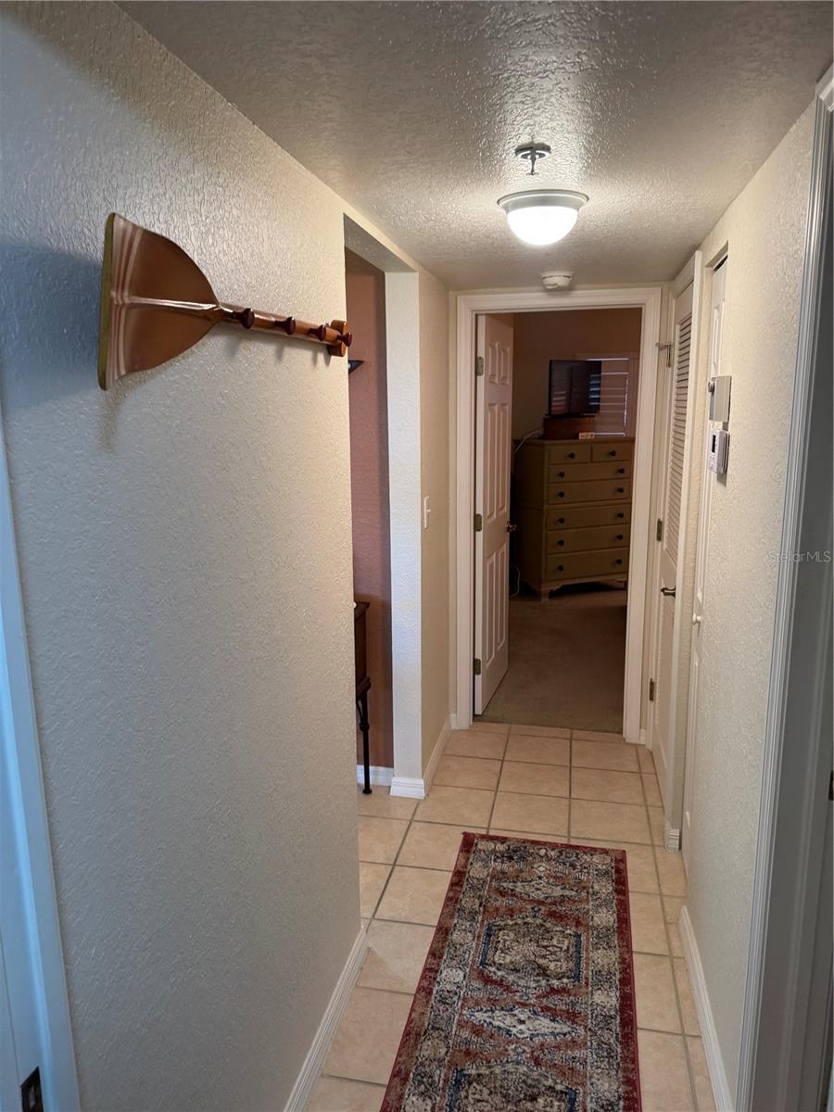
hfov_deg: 56.8
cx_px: 417
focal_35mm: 24
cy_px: 556
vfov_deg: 71.6
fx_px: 771
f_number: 1.78
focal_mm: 6.76
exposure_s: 1/60
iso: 250
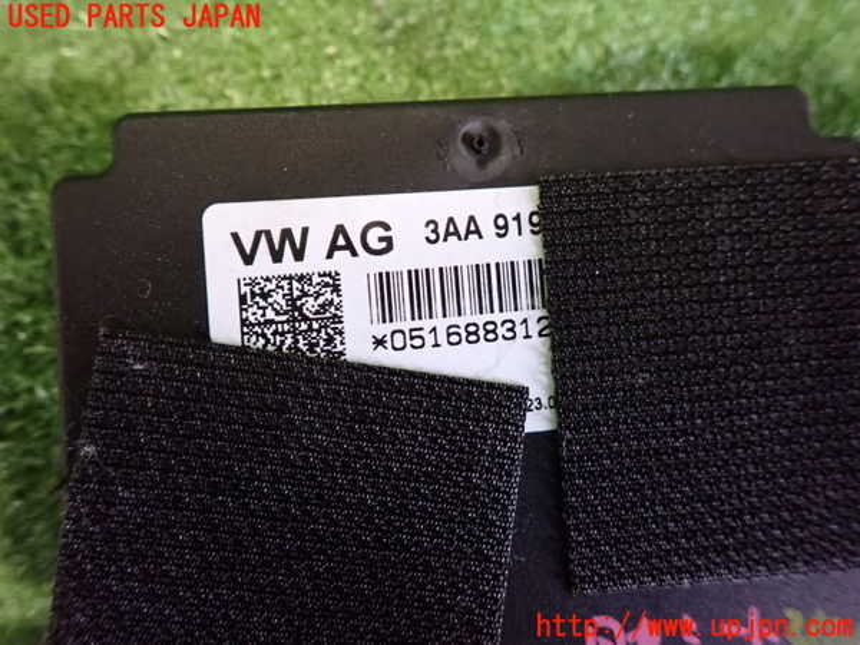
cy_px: 322
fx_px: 621
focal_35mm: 25
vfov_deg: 54.9
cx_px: 430
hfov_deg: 69.4
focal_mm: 4.5
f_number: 2
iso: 1600
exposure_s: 1/40
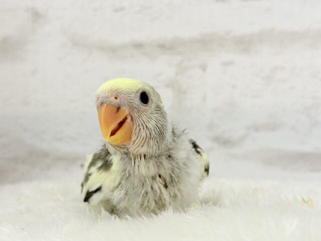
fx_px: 482
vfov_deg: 28.0
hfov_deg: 36.8
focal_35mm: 52
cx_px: 160
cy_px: 120
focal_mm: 5.96
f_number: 1.6
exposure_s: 1/100
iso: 80
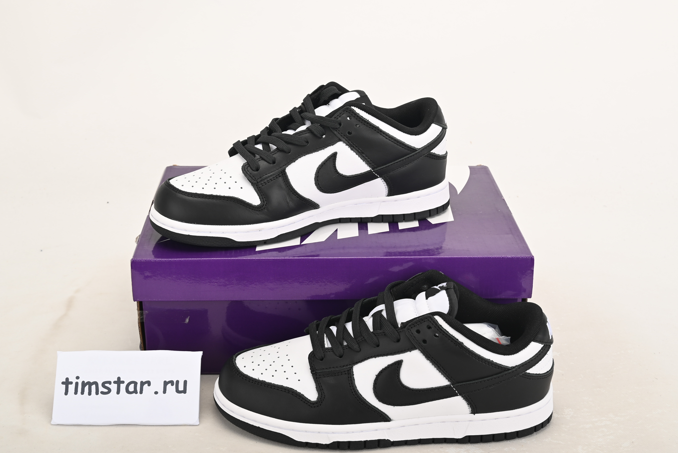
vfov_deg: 26.5
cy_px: 245
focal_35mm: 51
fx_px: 961
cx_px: 340
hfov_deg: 38.9
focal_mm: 46
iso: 100
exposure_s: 1/200
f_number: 11
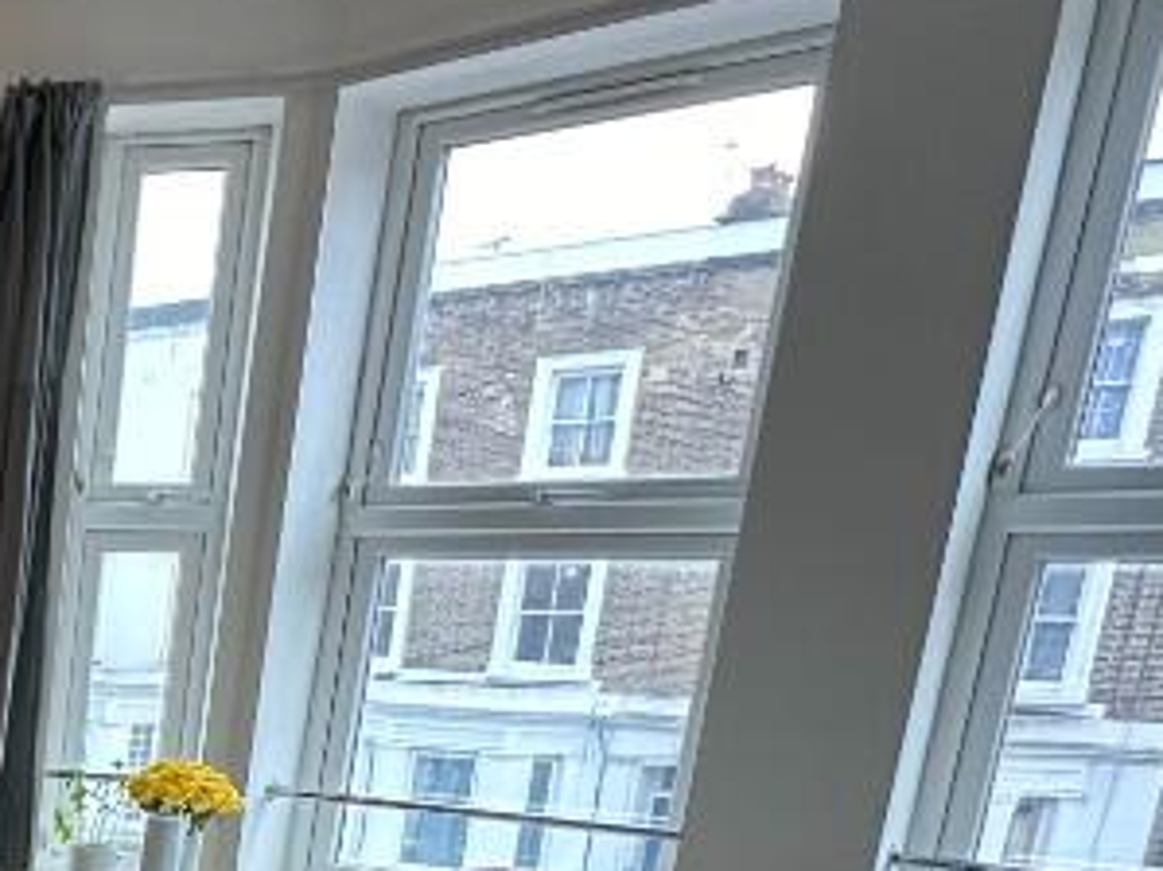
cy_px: 968
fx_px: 1612
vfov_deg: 27.5
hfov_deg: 29.0
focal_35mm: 48
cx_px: -475
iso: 250
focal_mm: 2.22
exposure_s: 1/99
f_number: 2.2
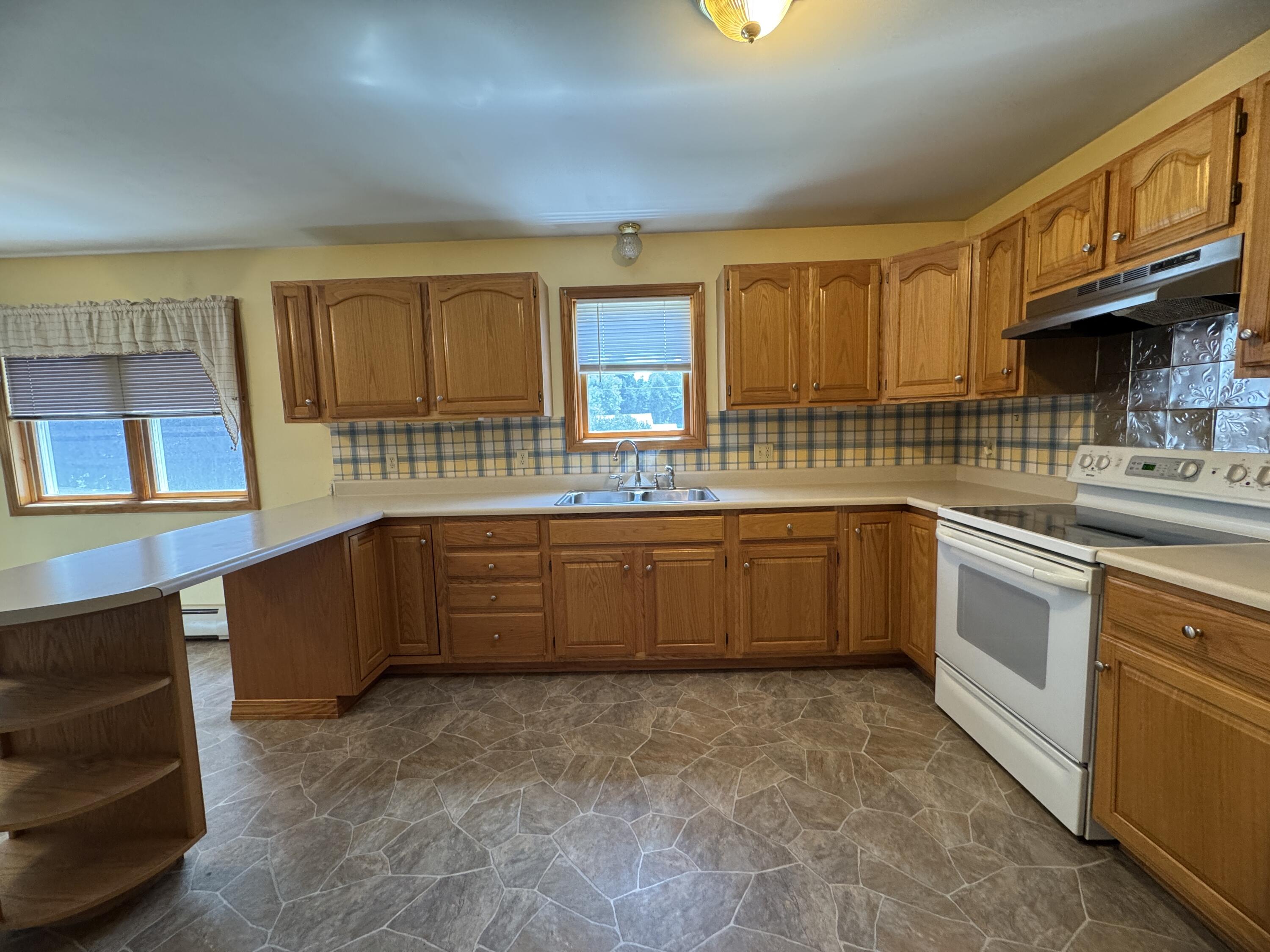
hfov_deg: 102.1
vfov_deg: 85.7
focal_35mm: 14
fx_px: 514
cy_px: 476
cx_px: 635
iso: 250
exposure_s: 1/60
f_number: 2.2
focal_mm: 2.22
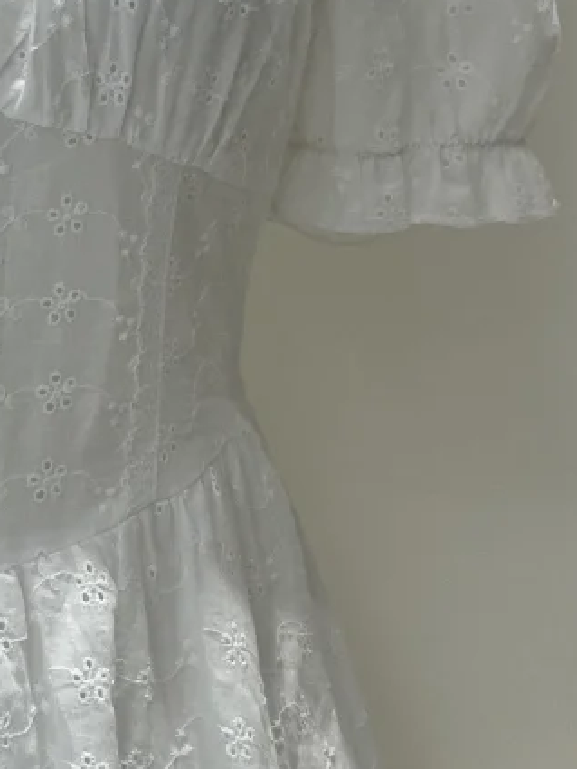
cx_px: -49
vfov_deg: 22.1
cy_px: 237
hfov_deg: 16.3
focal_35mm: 88
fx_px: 1955
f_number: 1.6
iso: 50
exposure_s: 1/676
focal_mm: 5.1
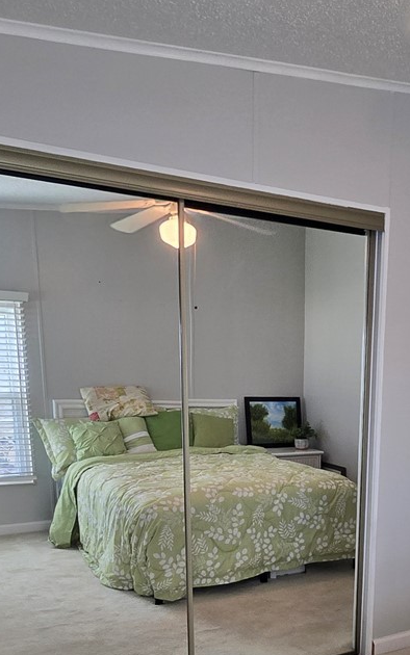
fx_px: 625
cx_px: 355
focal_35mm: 35
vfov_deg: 52.0
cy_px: 520
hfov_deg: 34.6
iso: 80
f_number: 2.2
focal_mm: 2.2
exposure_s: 1/60
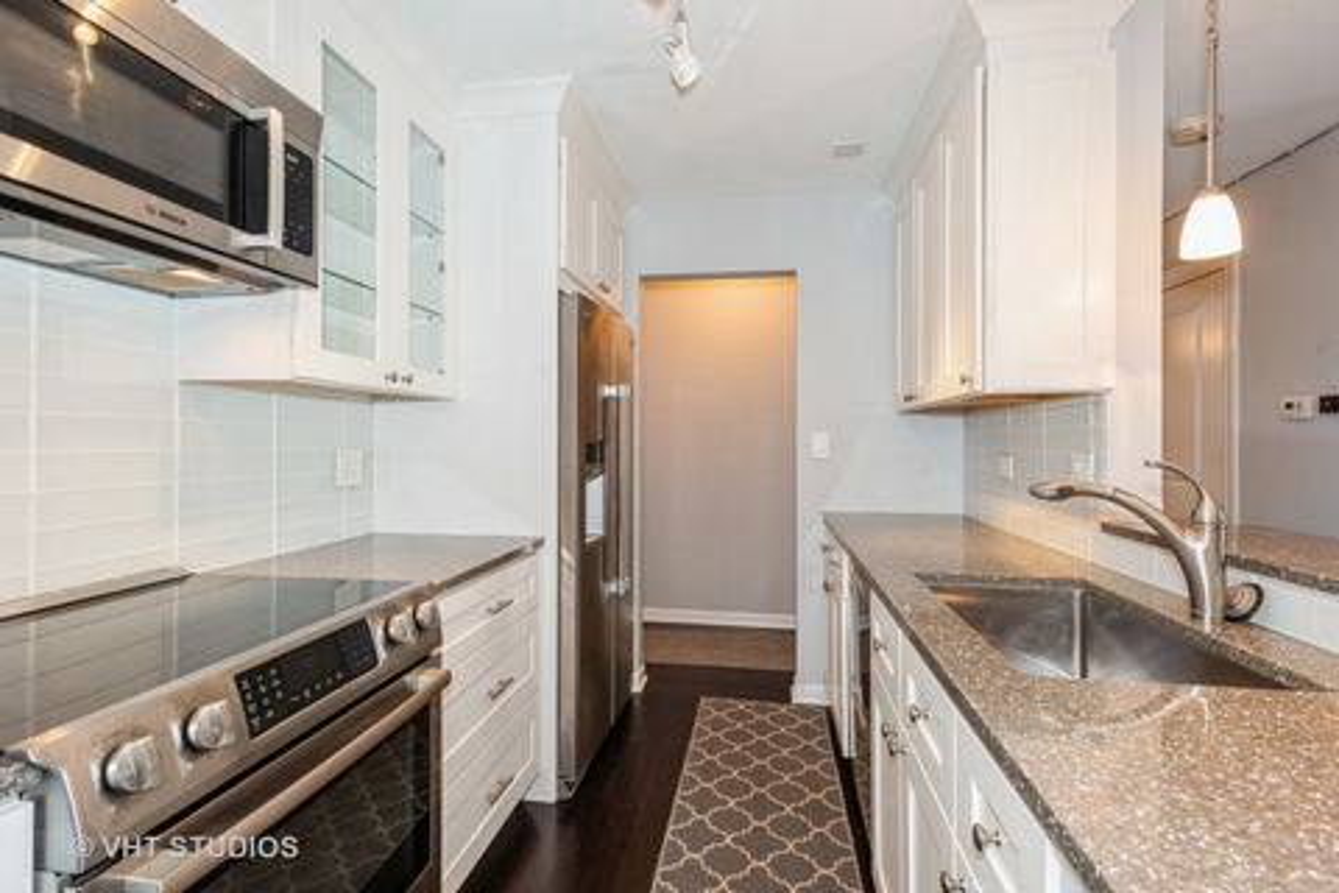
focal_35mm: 17
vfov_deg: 70.4
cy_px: 446
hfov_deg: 93.3
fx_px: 632
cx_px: 670
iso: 400
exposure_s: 1/6
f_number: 8
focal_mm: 17
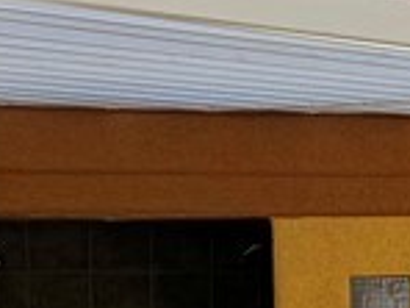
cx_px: 1360
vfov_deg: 8.9
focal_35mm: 166
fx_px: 1966
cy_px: 261
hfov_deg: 8.9
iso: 80
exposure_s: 1/3584
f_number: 1.78
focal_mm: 6.76
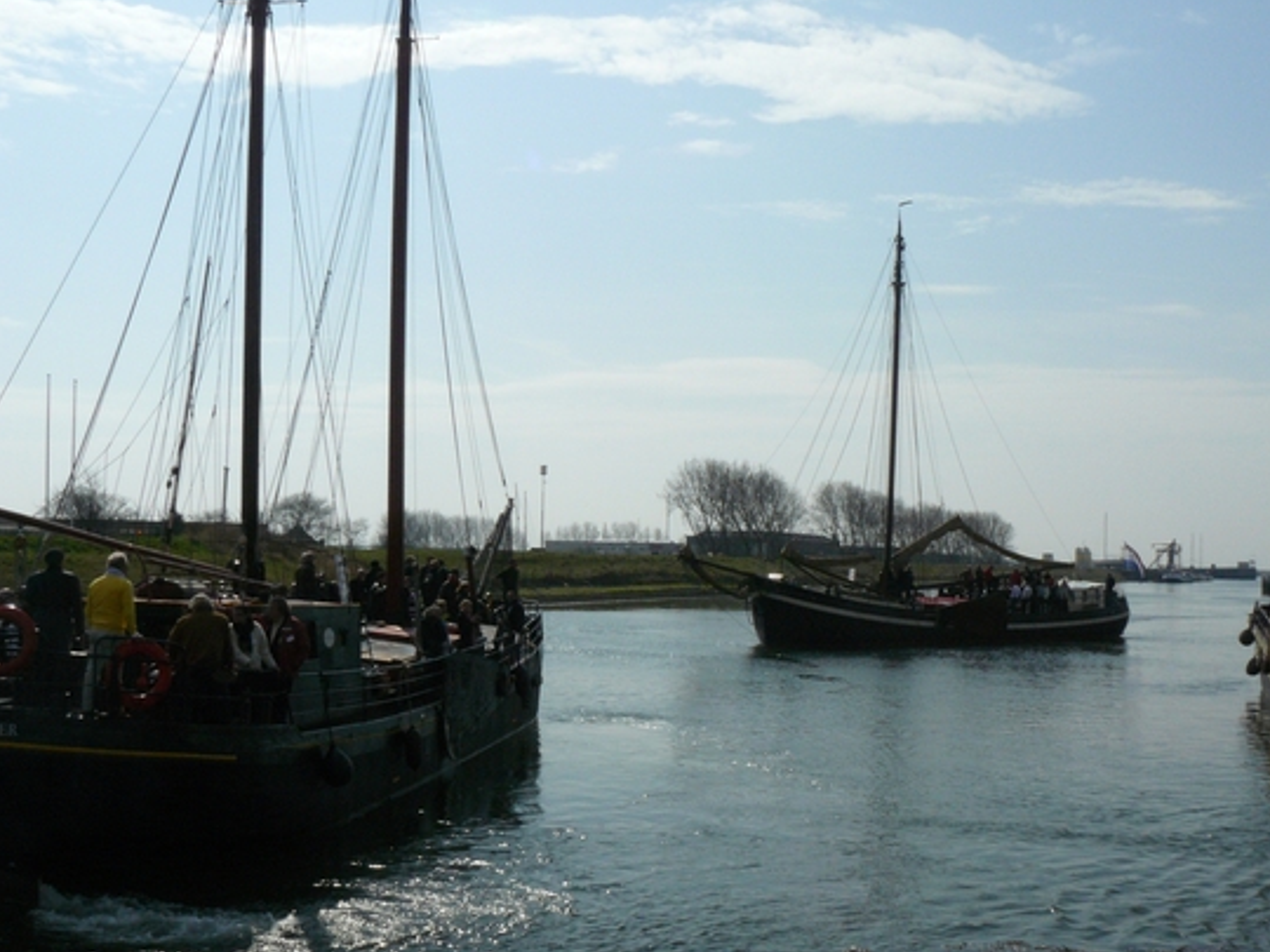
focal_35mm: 40
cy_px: 524
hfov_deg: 46.7
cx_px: 701
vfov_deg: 35.9
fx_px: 1468
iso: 200
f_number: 8
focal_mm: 6
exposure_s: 1/1600
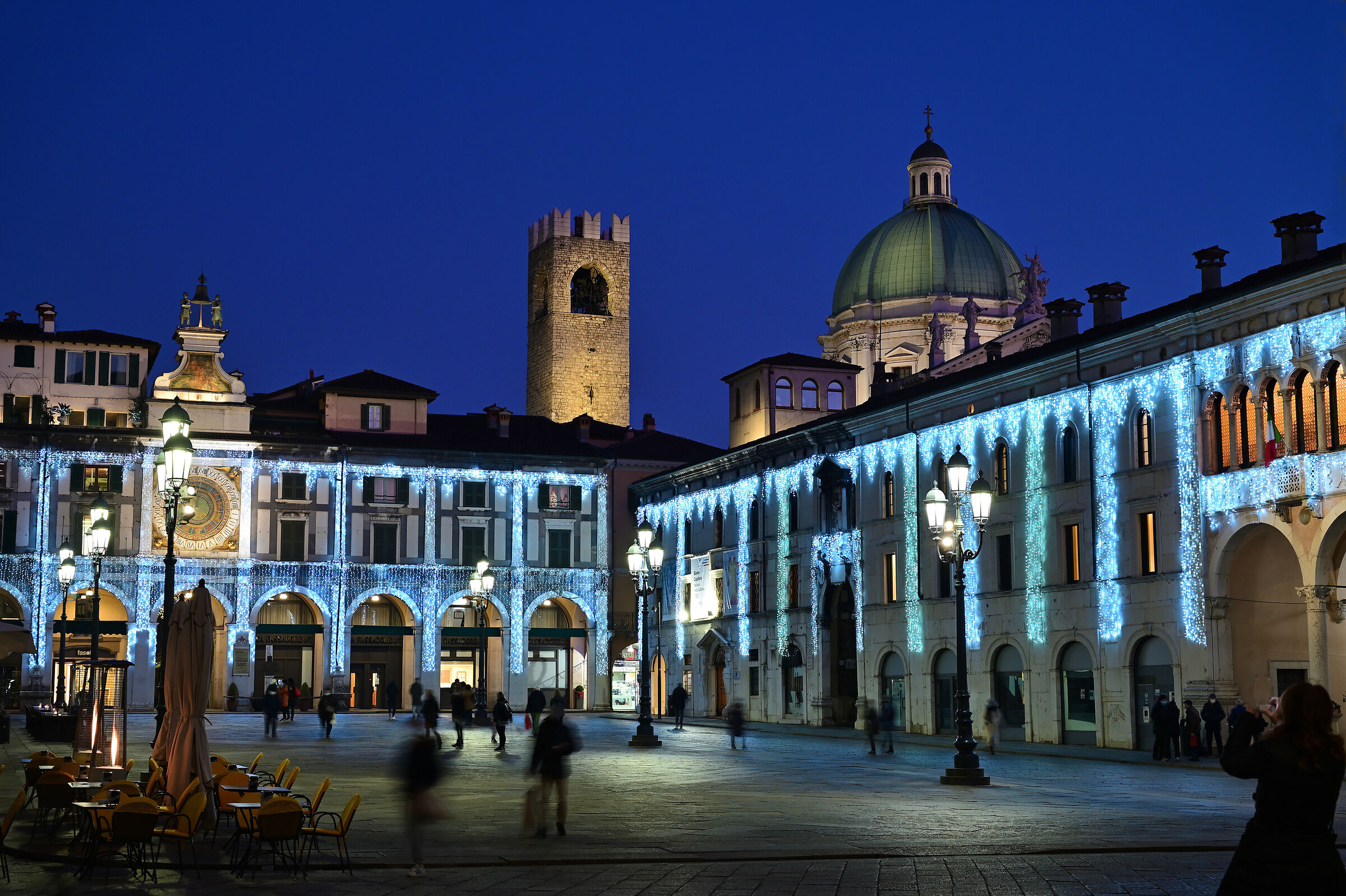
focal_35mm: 47
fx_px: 1756
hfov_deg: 41.9
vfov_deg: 28.6
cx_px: 673
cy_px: 448
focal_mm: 47
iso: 100
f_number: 6.3
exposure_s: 1/2
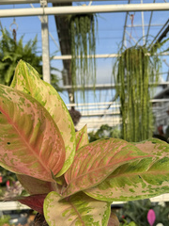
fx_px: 228
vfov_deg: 51.5
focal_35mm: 35
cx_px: 87
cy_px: 153
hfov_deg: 40.7
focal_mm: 6.76
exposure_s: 1/1618
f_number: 1.78
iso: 80
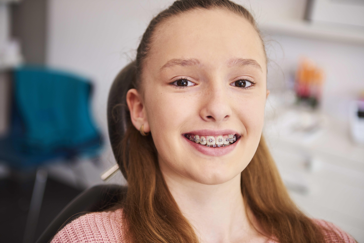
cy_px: 122
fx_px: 587
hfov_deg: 34.5
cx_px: 182
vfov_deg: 23.4
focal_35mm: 58
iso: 250
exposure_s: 1/100
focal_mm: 58
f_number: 2.8
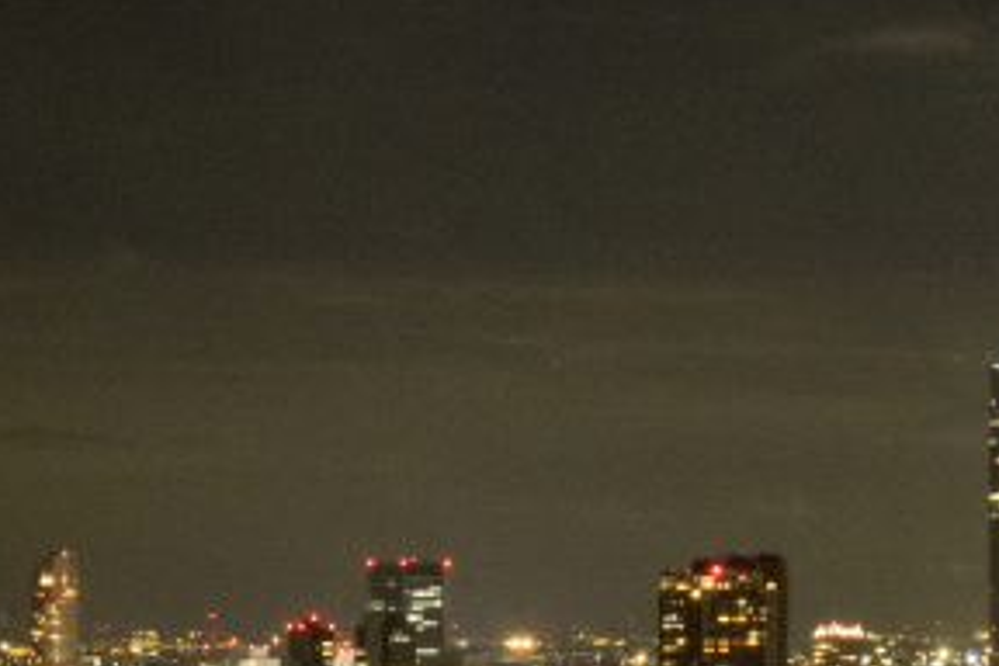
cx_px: 982
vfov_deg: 7.1
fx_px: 5328
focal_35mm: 192
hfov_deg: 10.6
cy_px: 553
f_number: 20
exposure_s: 13
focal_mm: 36
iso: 1600
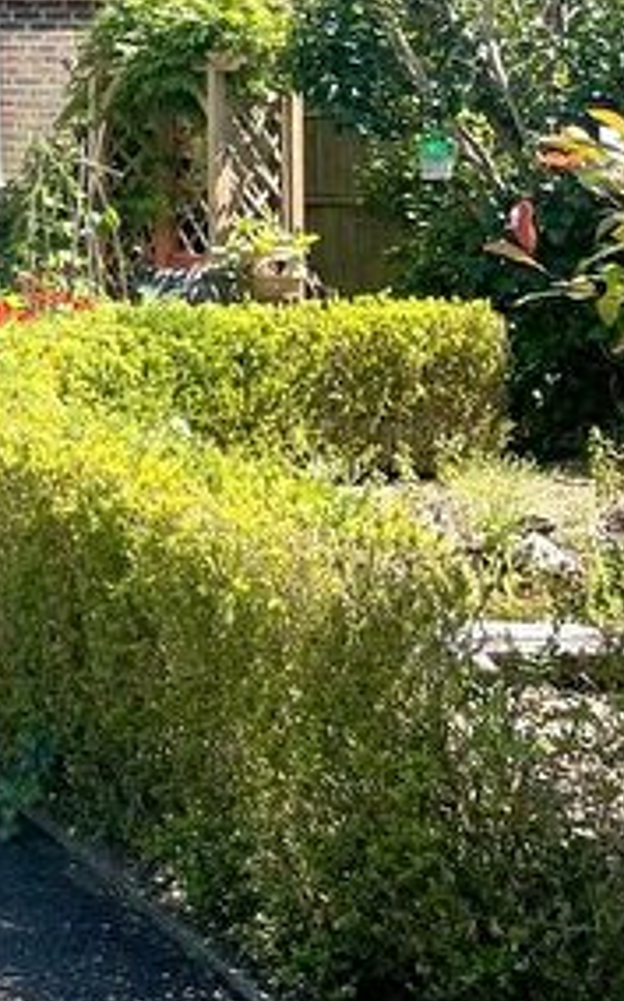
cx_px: -275
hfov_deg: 17.4
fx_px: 1854
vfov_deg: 29.1
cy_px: 108
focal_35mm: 68
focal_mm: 4.2
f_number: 1.6
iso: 32
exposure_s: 1/1642
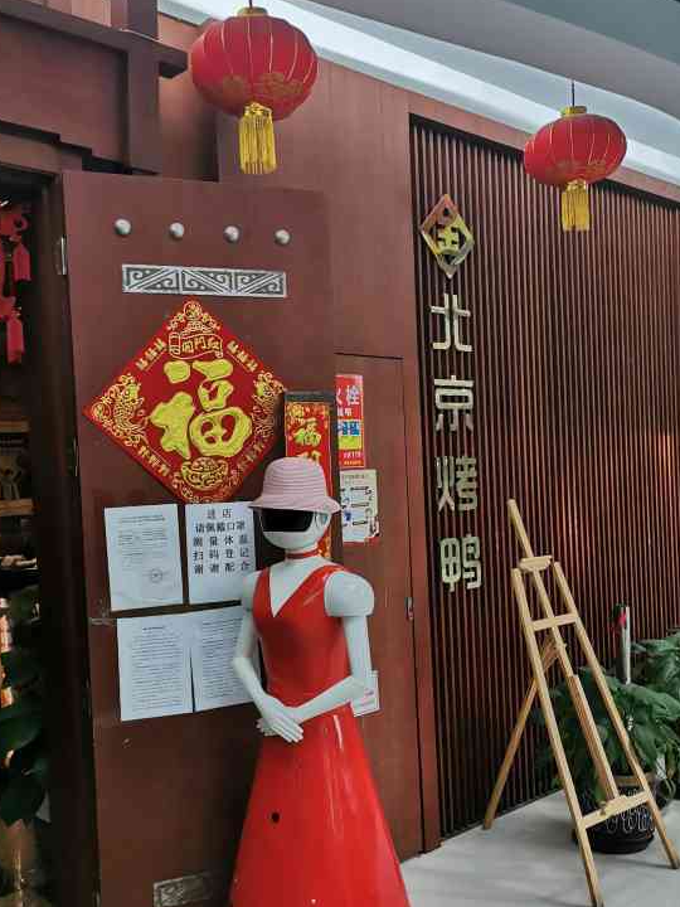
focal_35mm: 35
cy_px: 520
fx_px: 917
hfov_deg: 40.6
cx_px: 301
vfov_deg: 52.4
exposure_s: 1/100
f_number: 1.8
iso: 400
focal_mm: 5.58
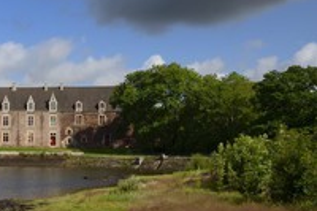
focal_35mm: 61
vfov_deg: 22.1
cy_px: 138
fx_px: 537
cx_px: -14
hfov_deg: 30.2
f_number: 14
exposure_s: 1/200
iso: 200
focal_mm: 29
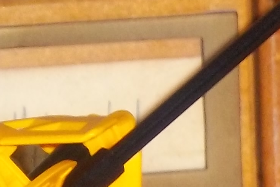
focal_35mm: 505
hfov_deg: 4.0
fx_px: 3928
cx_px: 757
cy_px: 198
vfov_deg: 2.7
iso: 160
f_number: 4.18
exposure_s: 1/50
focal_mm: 15.99
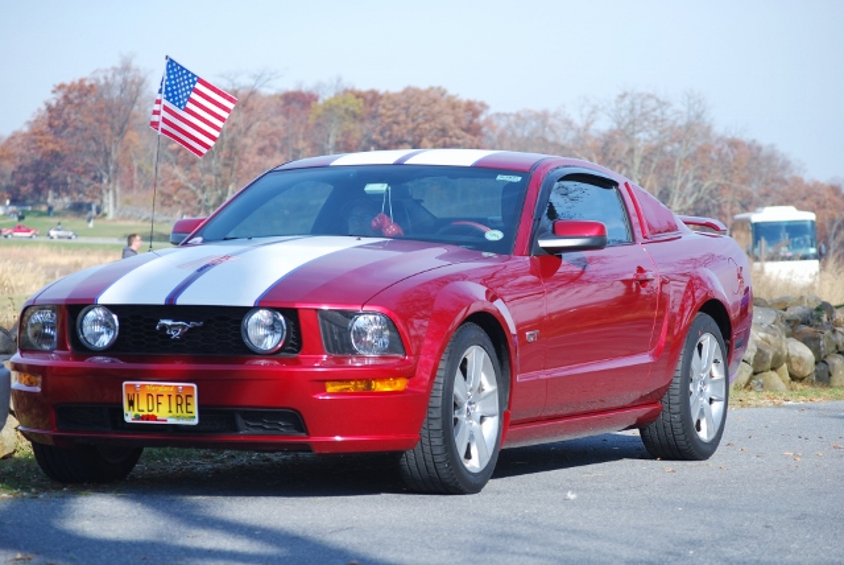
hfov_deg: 13.7
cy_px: 282
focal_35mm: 150
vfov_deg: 9.2
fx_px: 3520
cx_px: 422
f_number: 5.6
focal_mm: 100
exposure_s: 1/500
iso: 200
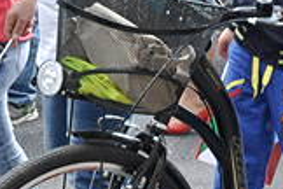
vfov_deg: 3.9
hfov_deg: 5.8
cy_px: -74
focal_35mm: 354
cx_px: -112
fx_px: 2780
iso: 1250
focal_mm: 45
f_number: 10
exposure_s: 1/400
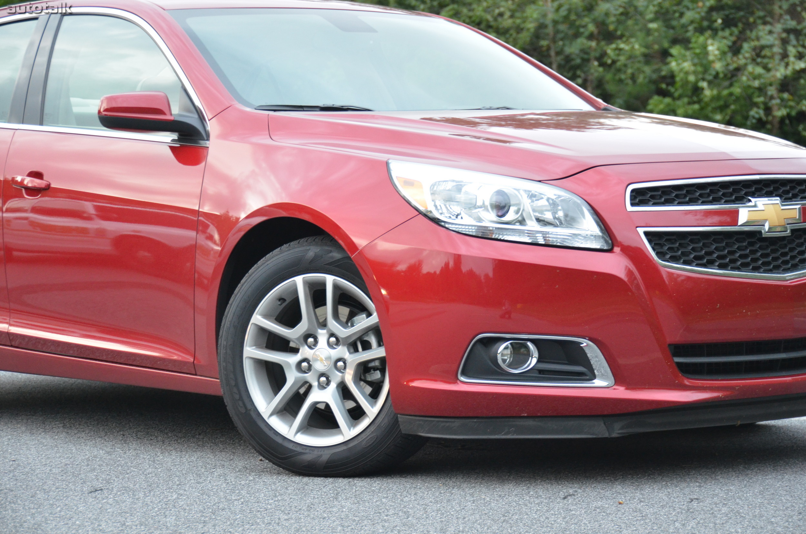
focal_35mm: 98
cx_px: 403
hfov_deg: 21.0
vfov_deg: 14.0
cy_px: 267
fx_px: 2178
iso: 1600
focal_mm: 65
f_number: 5
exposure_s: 1/60
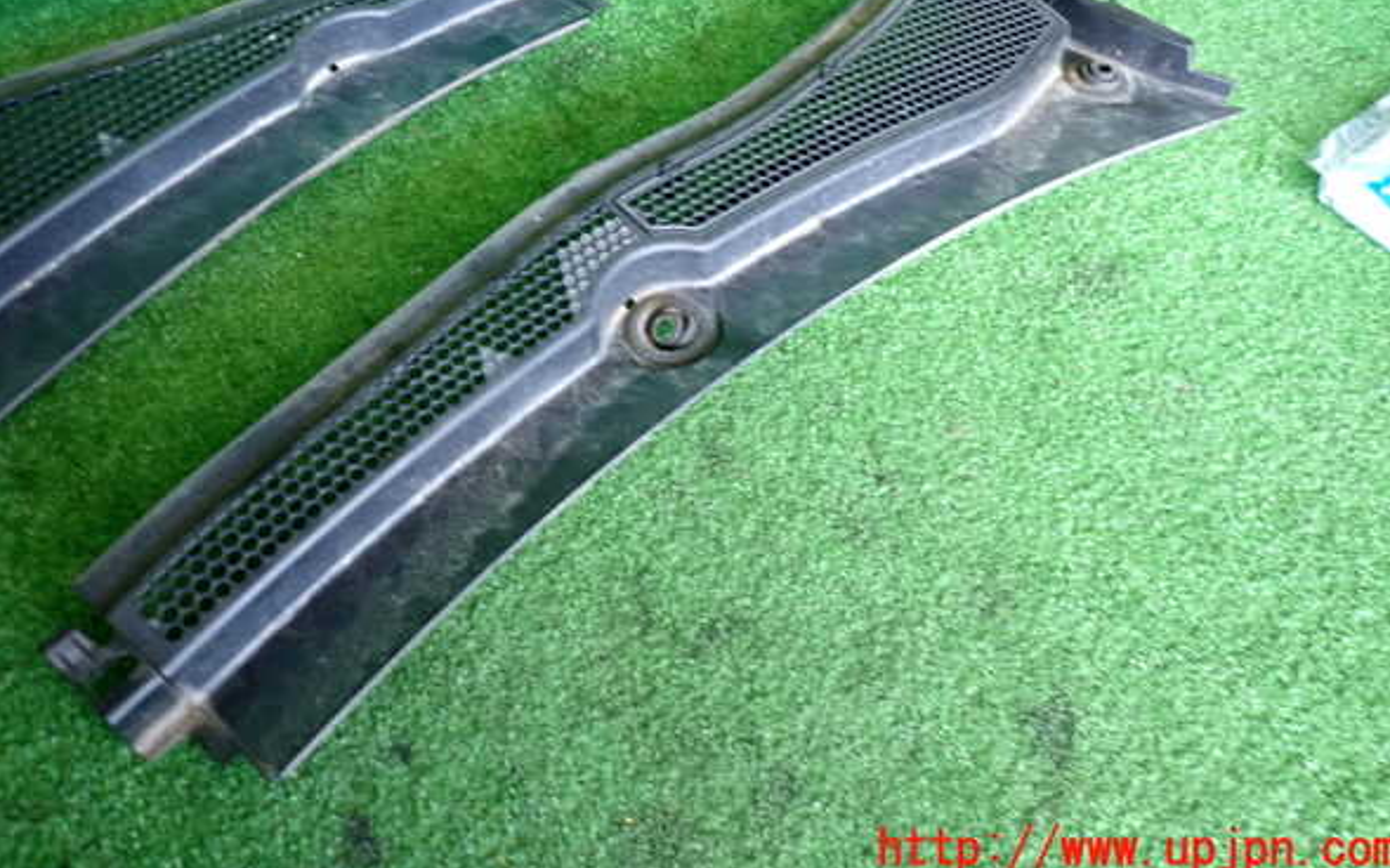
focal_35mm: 27
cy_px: 349
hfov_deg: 68.4
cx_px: 703
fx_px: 1023
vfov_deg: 45.8
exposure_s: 1/30
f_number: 2
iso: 250
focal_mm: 4.5
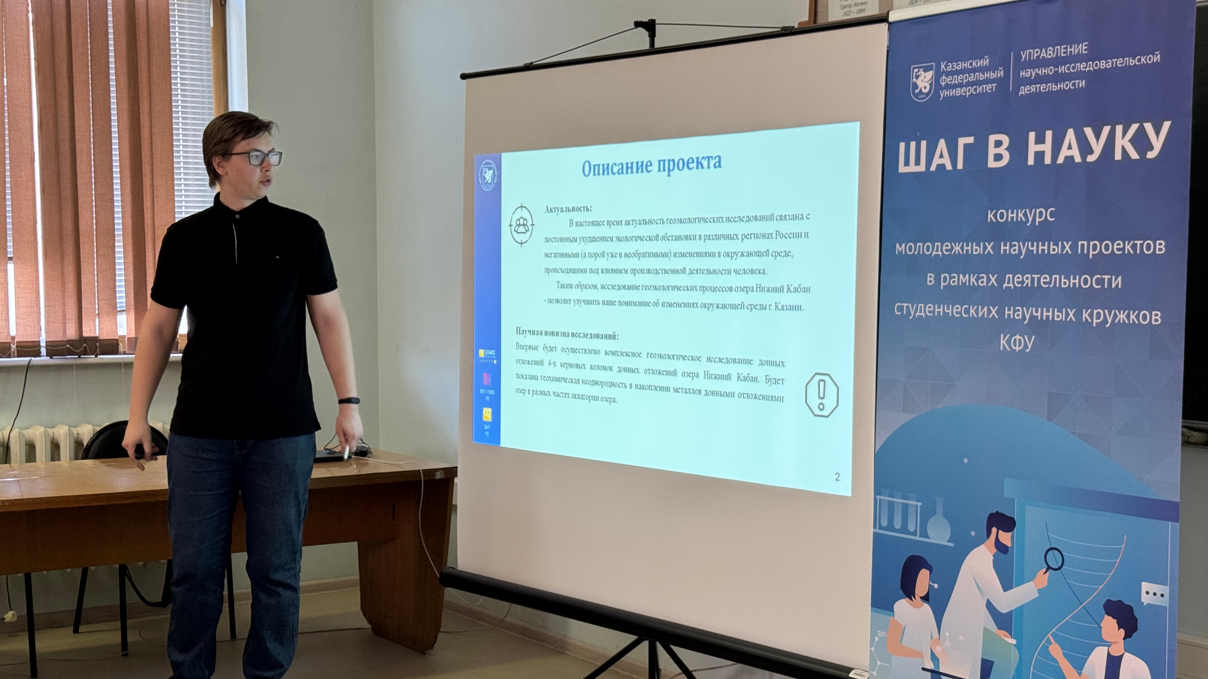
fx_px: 1698
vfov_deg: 22.6
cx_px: 596
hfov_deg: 39.2
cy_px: 410
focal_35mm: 53
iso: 80
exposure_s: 1/100
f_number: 1.78
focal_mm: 6.76
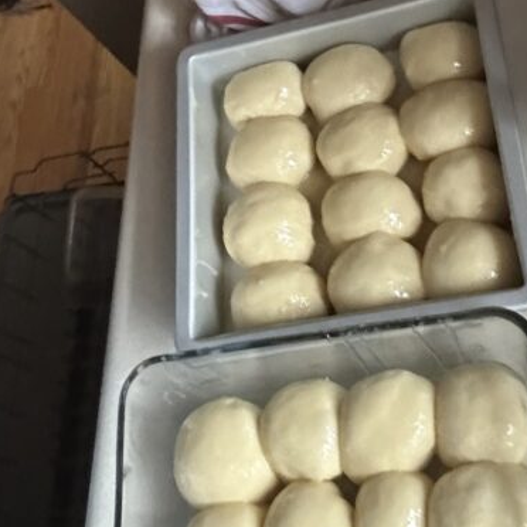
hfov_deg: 30.0
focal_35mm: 57
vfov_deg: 29.4
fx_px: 982
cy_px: 109
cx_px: 305
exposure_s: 1/15
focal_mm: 2.69
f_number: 1.9
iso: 640
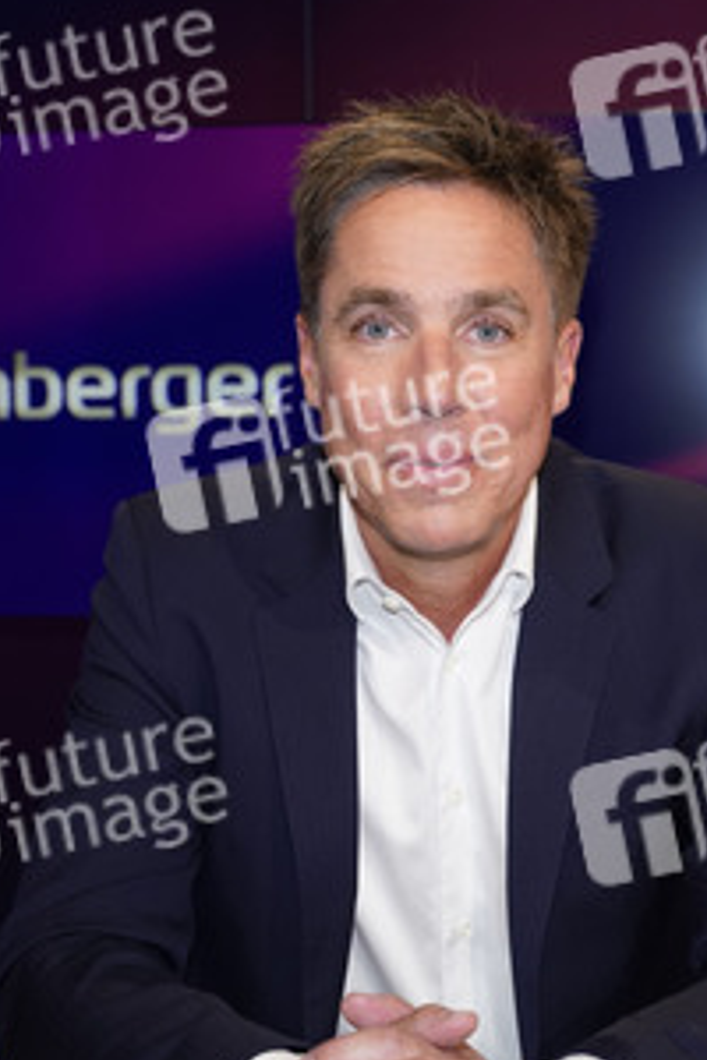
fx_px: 1767
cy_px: 625
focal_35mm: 60
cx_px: 431
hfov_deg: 22.6
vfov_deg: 33.3
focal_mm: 45
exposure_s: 1/160
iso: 2000
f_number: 5.6
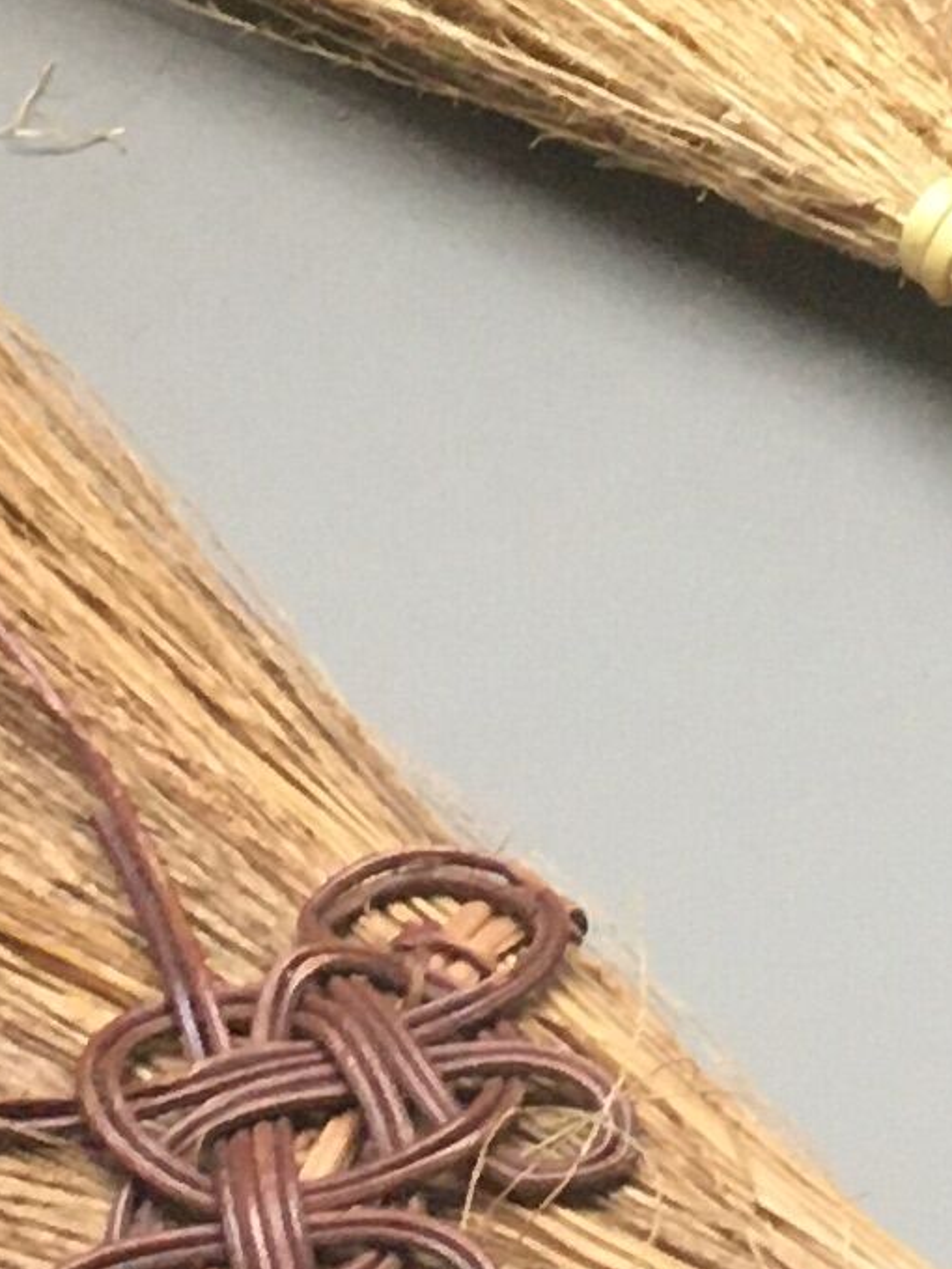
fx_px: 6307
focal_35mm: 172
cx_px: 304
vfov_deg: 11.3
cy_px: -224
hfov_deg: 8.6
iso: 125
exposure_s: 1/30
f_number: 2.2
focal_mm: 4.15
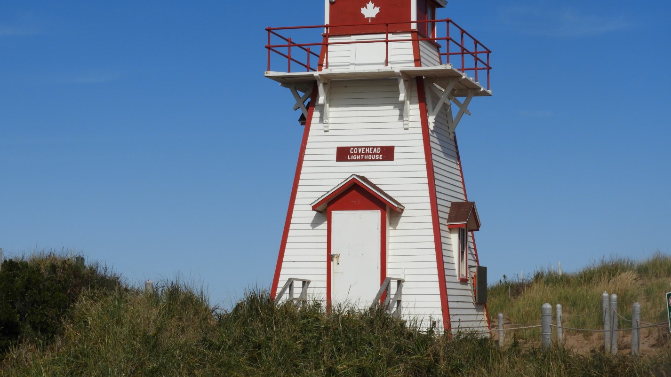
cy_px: 131
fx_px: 1566
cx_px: 337
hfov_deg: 24.2
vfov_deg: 13.7
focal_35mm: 88
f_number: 5
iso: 100
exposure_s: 1/2000
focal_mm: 14.3
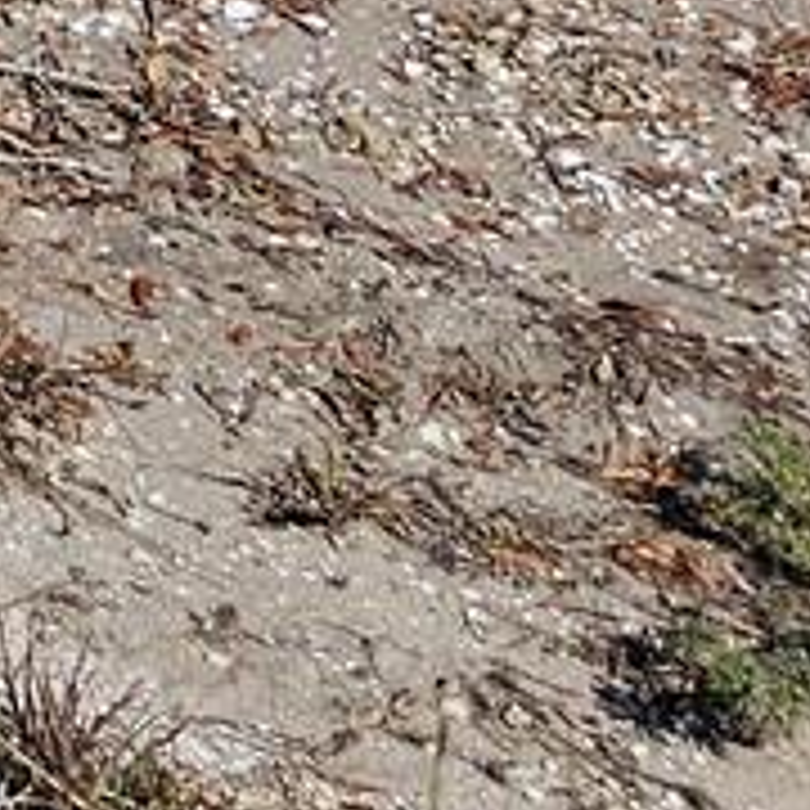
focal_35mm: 181
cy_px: -1656
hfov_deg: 7.4
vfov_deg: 8.2
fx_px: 4792
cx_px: -2246
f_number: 1.7
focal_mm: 6.3
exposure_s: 1/1406
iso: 10
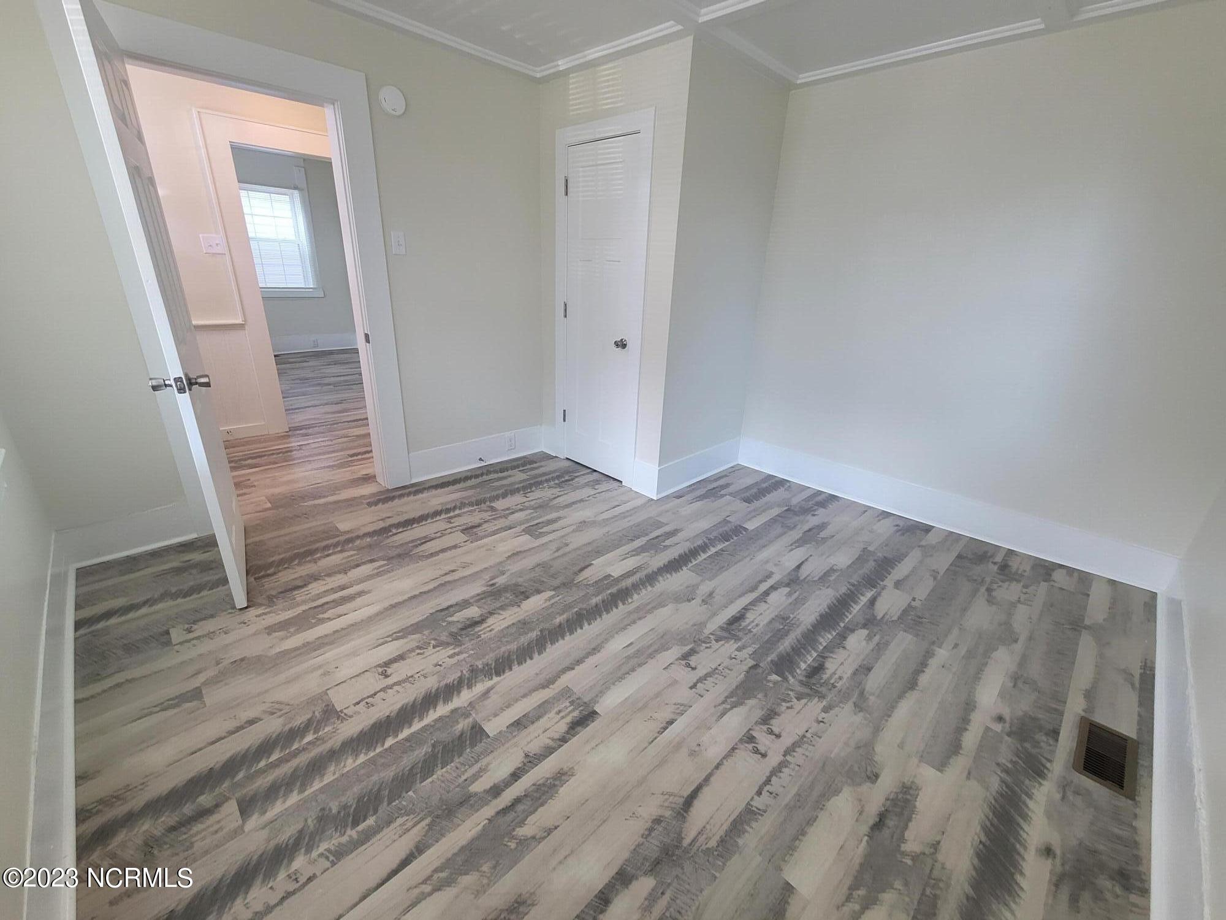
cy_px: 460
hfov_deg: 106.2
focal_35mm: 13
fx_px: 460
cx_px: 613
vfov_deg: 89.9
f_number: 2.2
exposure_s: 1/60
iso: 125
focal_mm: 2.2
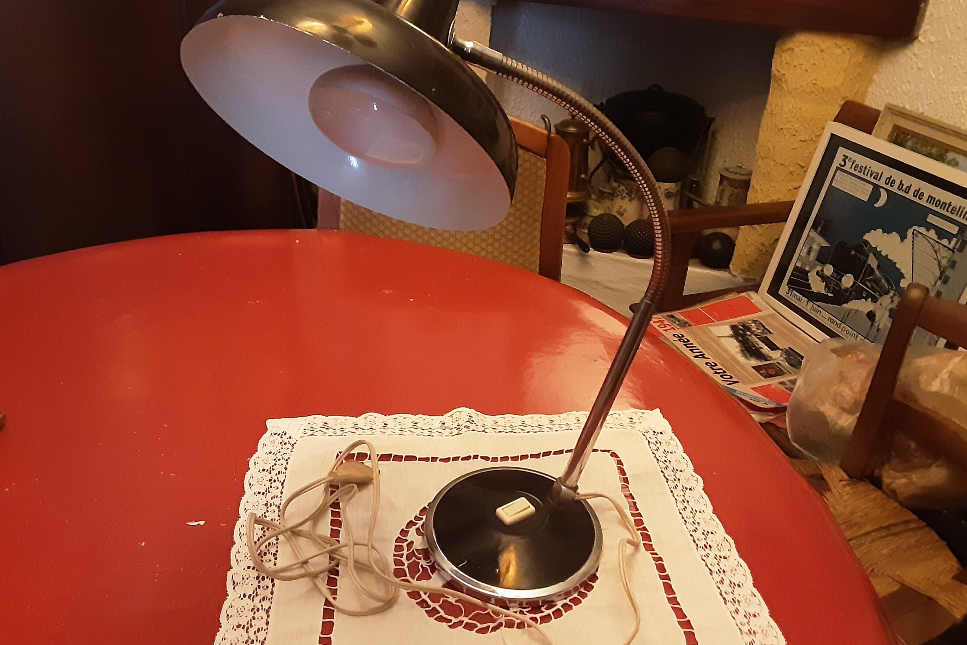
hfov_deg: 61.9
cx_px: 486
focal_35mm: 30
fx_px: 806
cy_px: 283
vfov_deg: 43.5
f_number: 1.9
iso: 640
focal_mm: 2.9
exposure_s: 1/20
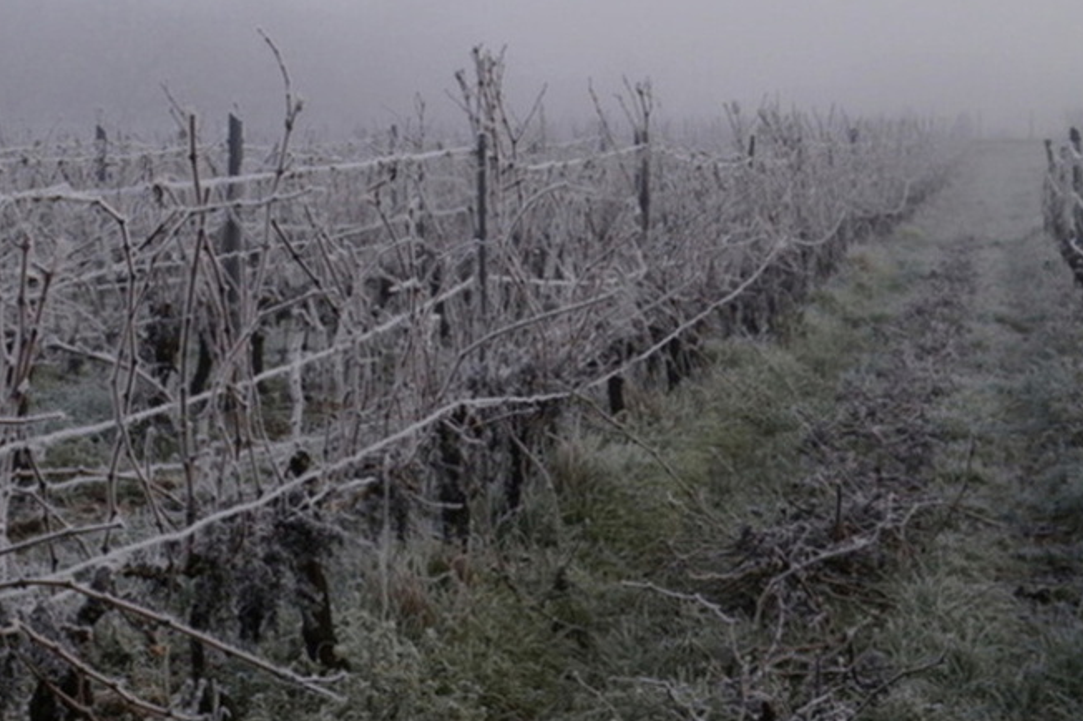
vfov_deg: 13.2
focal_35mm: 103
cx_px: -121
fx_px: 3097
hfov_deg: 19.0
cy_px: 69
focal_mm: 28
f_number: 10
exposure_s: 1/125
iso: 100
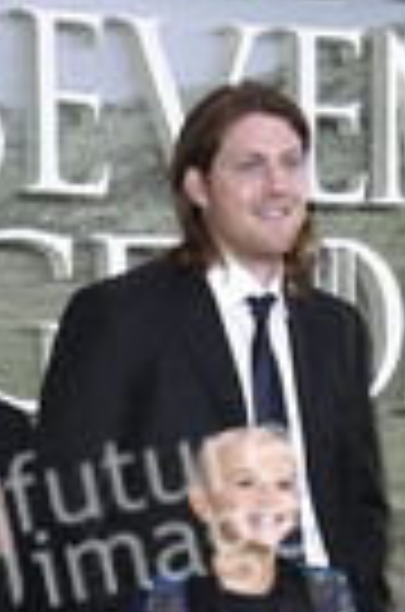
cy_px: 756
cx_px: 212
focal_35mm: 183
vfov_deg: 11.0
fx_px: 3104
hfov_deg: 7.5
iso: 640
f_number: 5.6
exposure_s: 1/250
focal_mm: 62
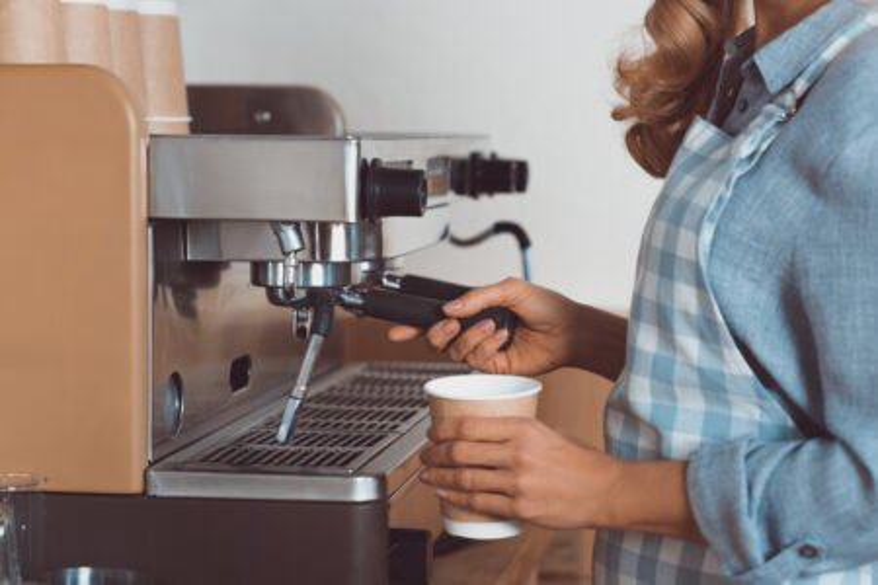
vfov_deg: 16.1
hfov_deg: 23.9
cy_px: 292
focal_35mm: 85
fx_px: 2073
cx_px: 439
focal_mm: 85
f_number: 3.5
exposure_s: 1/200
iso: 160
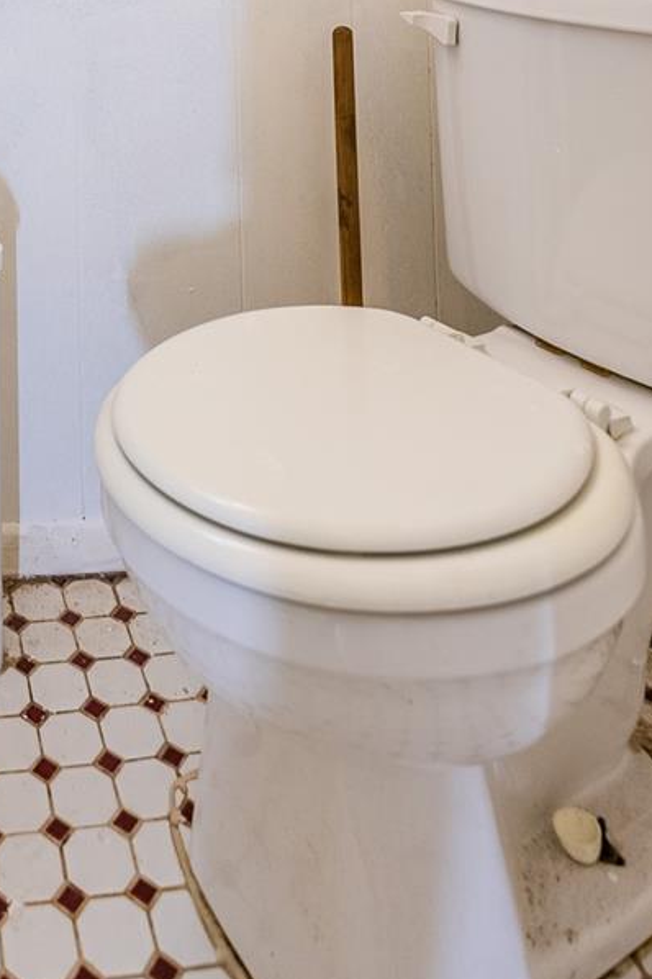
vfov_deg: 40.0
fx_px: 979
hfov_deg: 33.3
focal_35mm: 36
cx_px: -18
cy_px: -162
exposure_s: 1/30
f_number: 2.8
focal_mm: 14
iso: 100
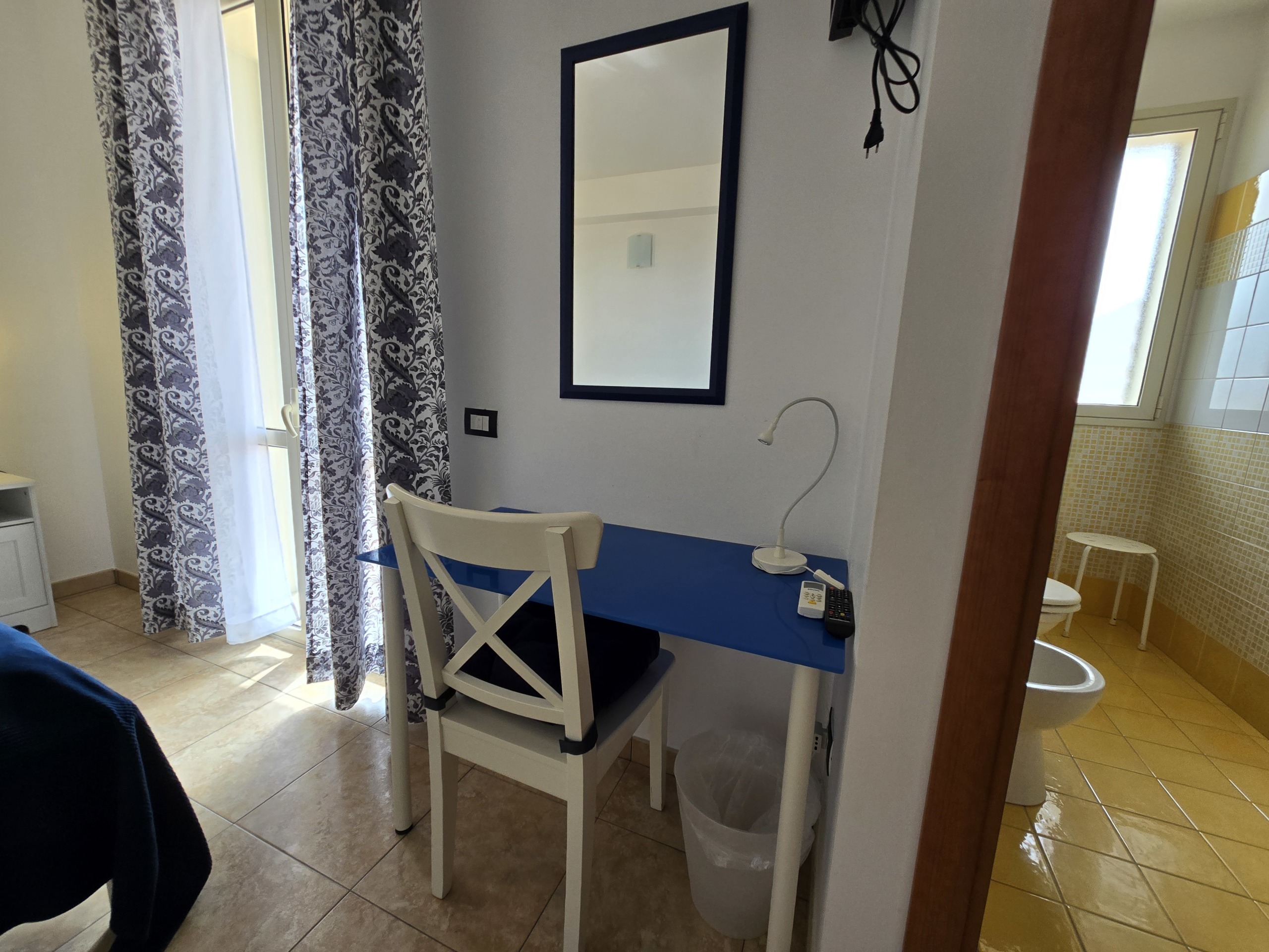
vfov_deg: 89.9
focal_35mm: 13
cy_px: 476
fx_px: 477
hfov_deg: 106.2
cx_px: 634
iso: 50
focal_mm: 2.2
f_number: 2.2
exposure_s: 1/120
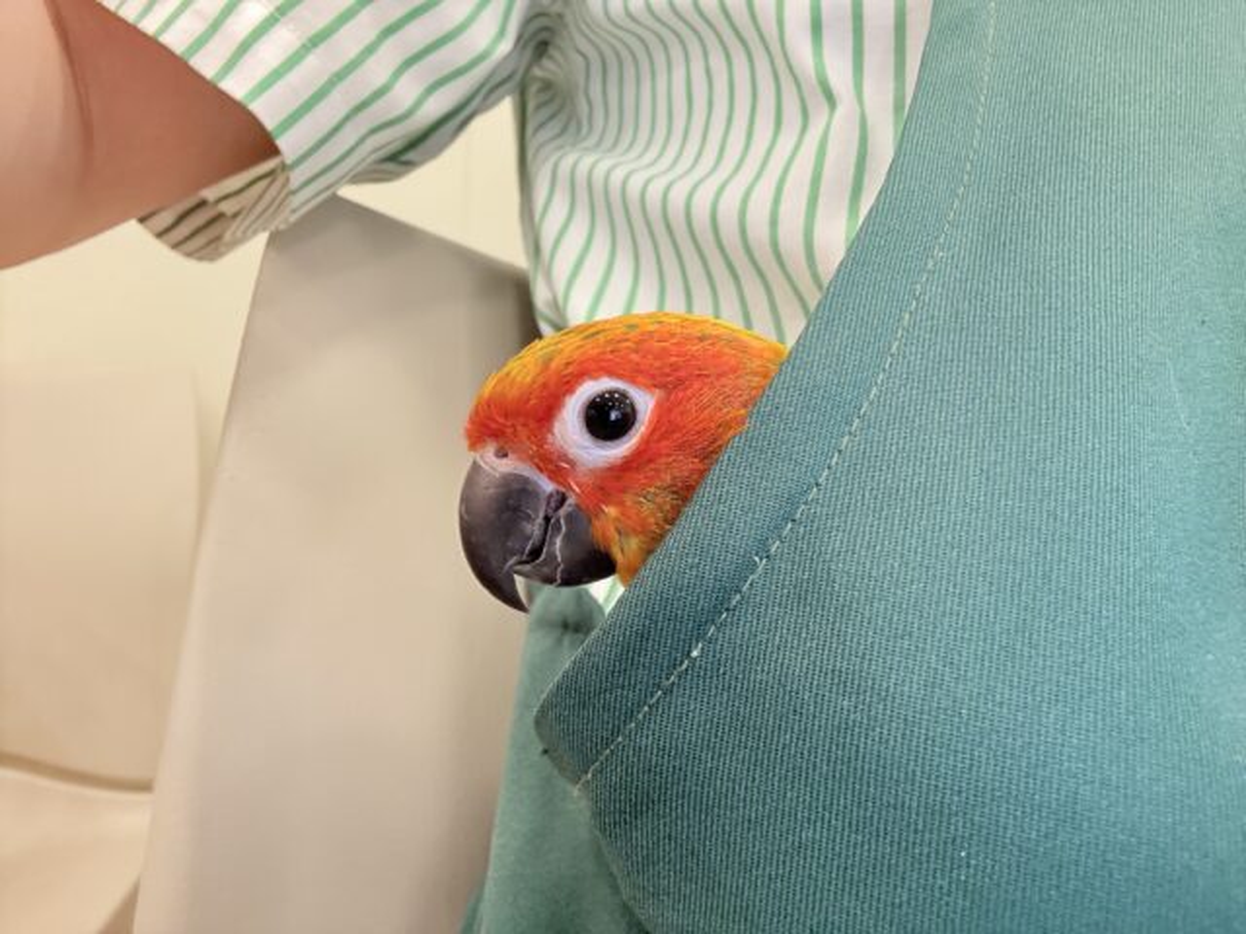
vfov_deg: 58.9
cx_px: 623
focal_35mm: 23
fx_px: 828
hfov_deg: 73.9
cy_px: 467
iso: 160
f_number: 1.9
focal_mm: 2.69
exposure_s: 1/50
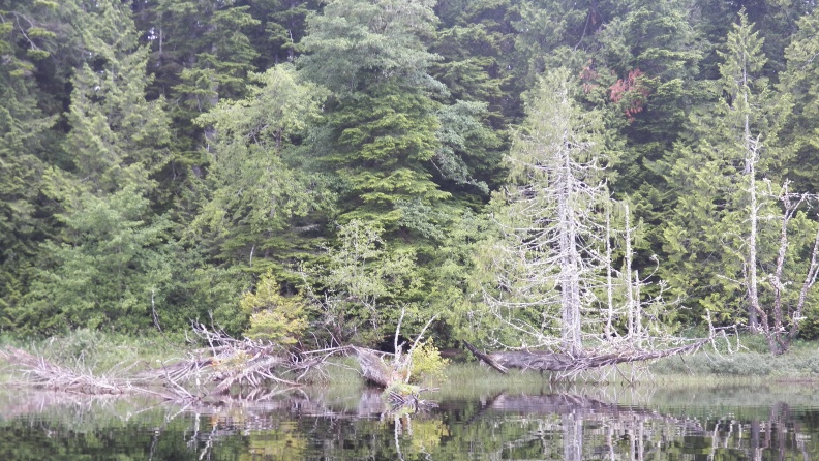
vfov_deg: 21.8
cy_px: 251
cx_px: 410
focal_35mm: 55
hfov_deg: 37.8
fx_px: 1195
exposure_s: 1/40
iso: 125
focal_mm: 8.9
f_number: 3.2
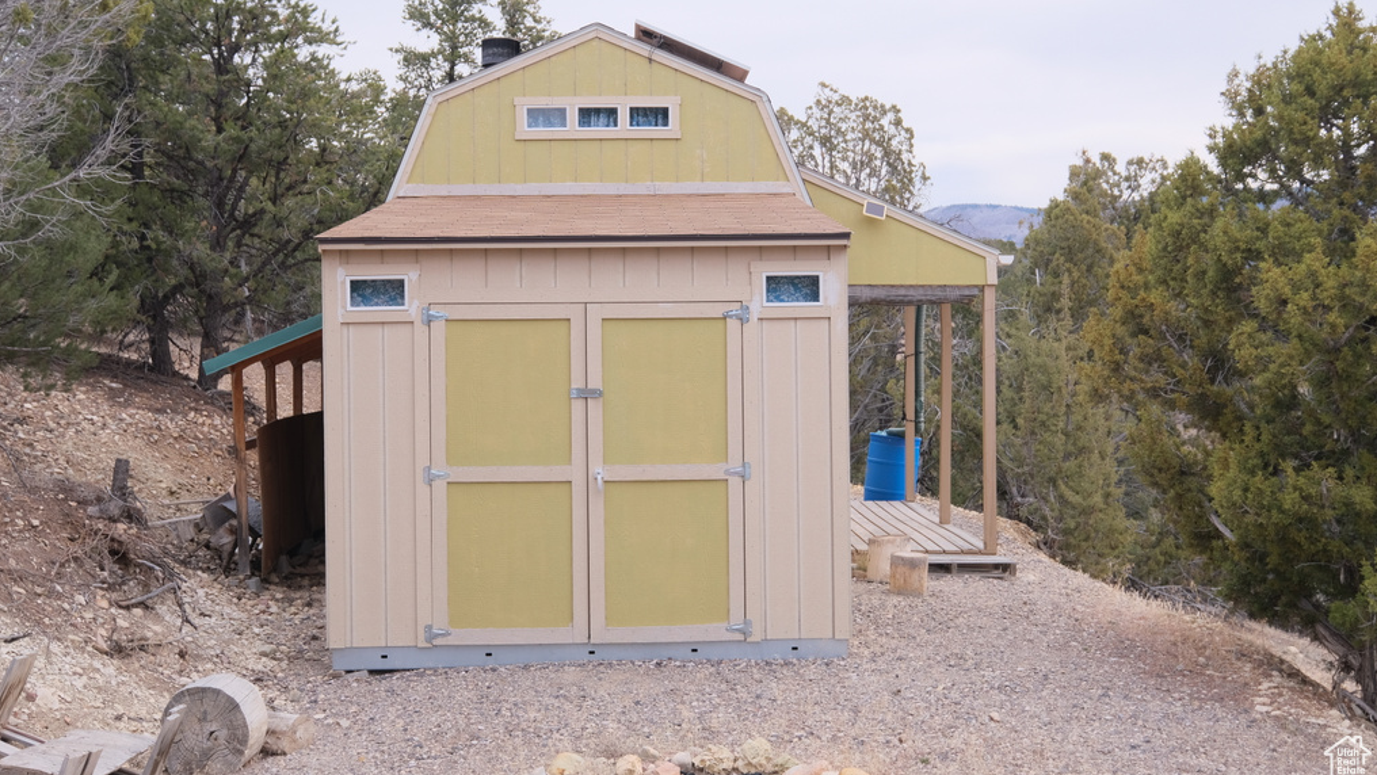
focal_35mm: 38
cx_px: 690
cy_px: 331
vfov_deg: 31.2
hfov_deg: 52.8
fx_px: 1388
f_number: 6.4
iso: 320
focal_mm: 24
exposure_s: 1/60
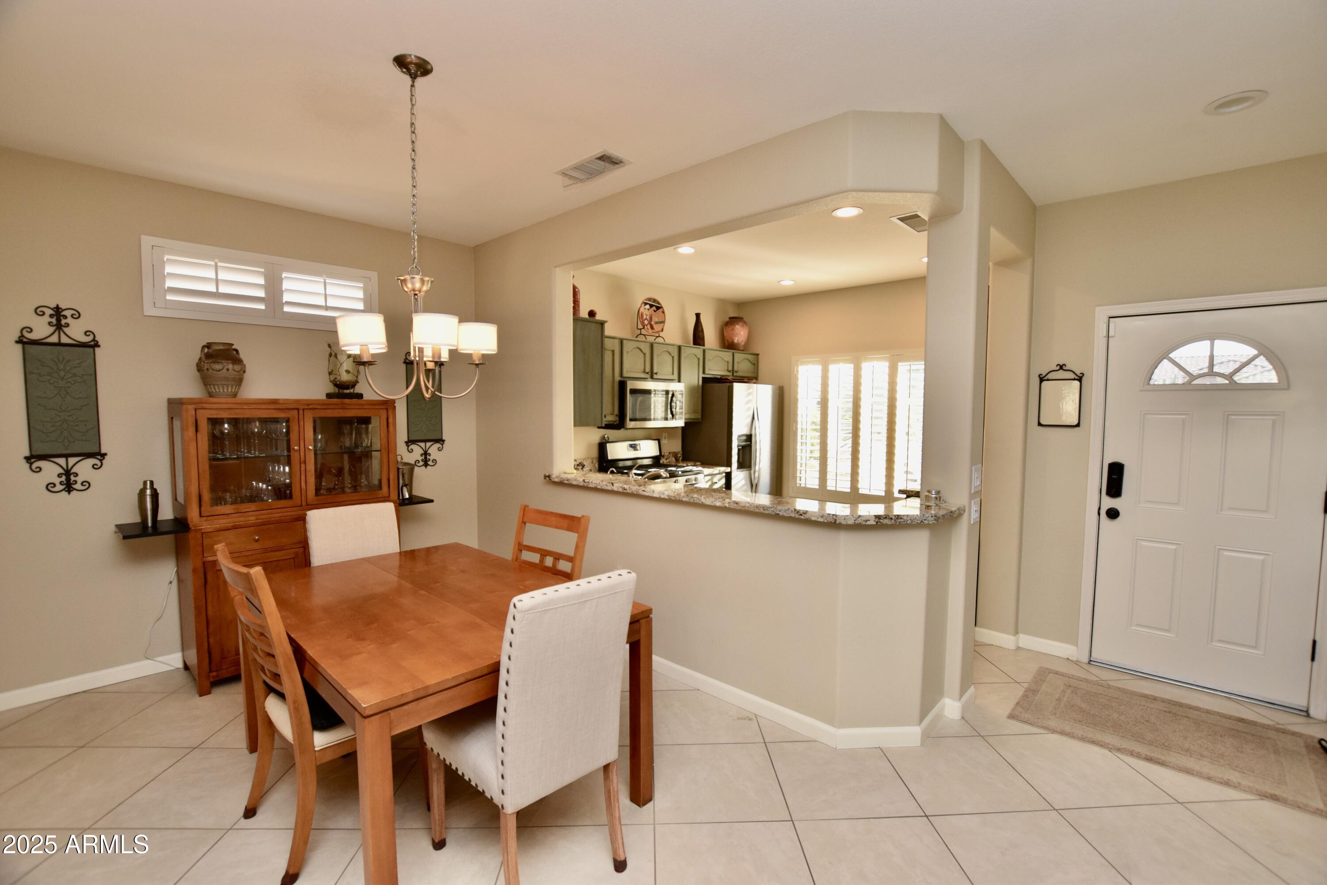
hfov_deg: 100.4
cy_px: 442
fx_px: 553
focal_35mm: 15
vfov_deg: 77.3
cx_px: 664
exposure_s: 1/125
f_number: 5.6
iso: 640
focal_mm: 10
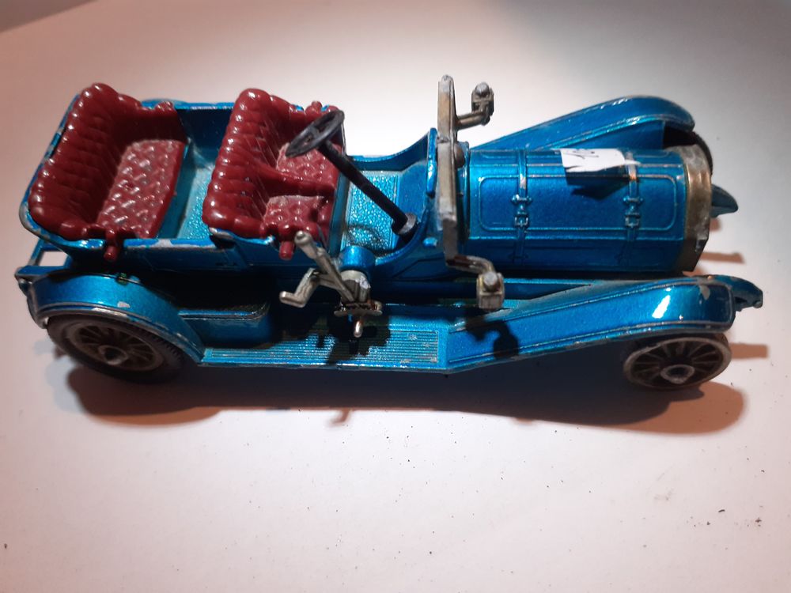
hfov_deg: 65.3
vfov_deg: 51.4
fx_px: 617
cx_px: 396
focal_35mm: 27
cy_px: 296
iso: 160
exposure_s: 1/50
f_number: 1.9
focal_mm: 3.6
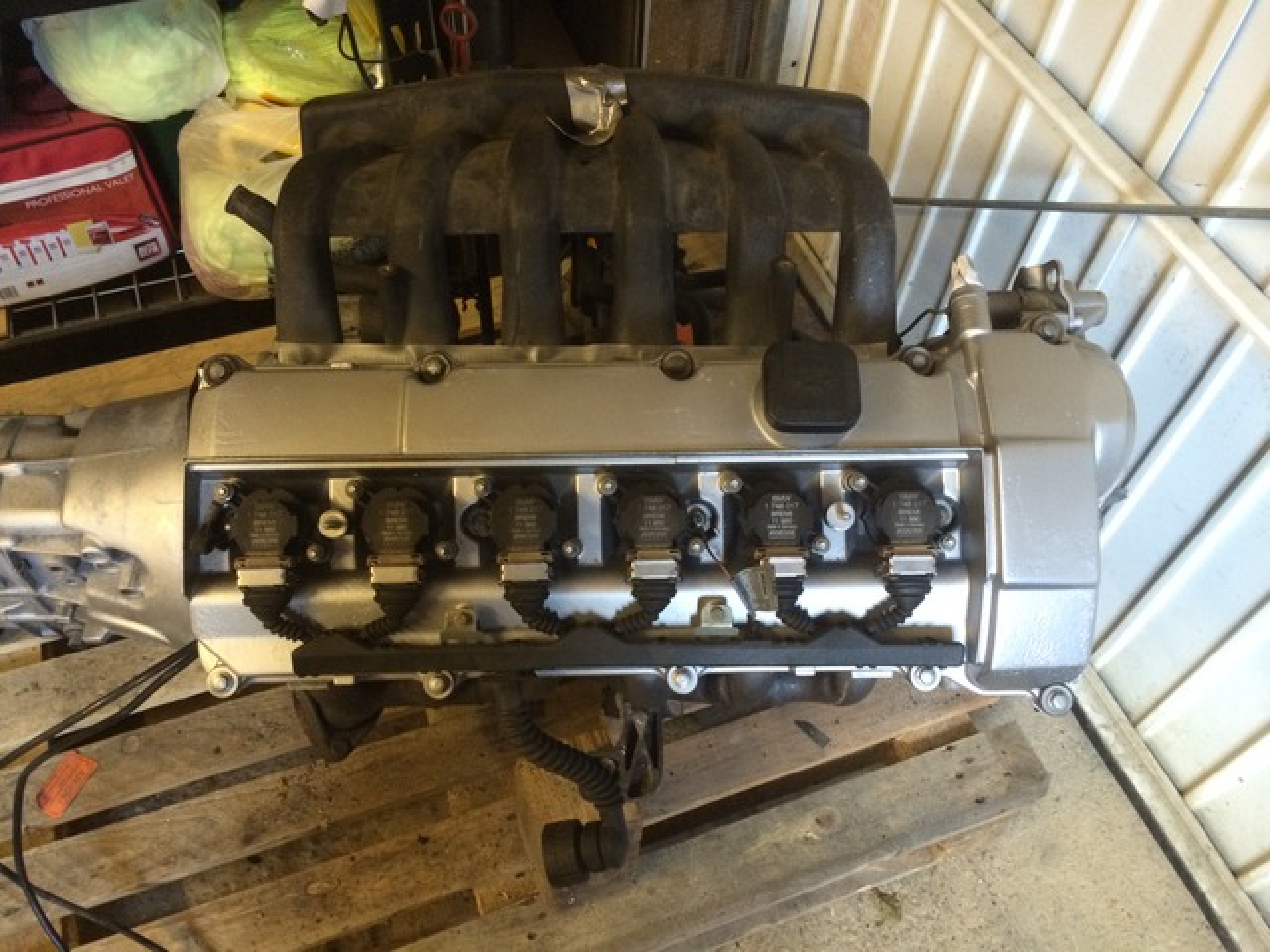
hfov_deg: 60.0
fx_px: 1101
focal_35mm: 30
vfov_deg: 46.8
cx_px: 635
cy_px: 476
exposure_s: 1/15
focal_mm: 4.12
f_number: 2.2
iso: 320
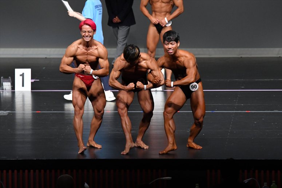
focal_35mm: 285
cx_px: 141
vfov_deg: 4.8
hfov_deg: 7.2
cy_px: 94
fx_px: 2231
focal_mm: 190
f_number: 5.6
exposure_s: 1/400
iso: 5000
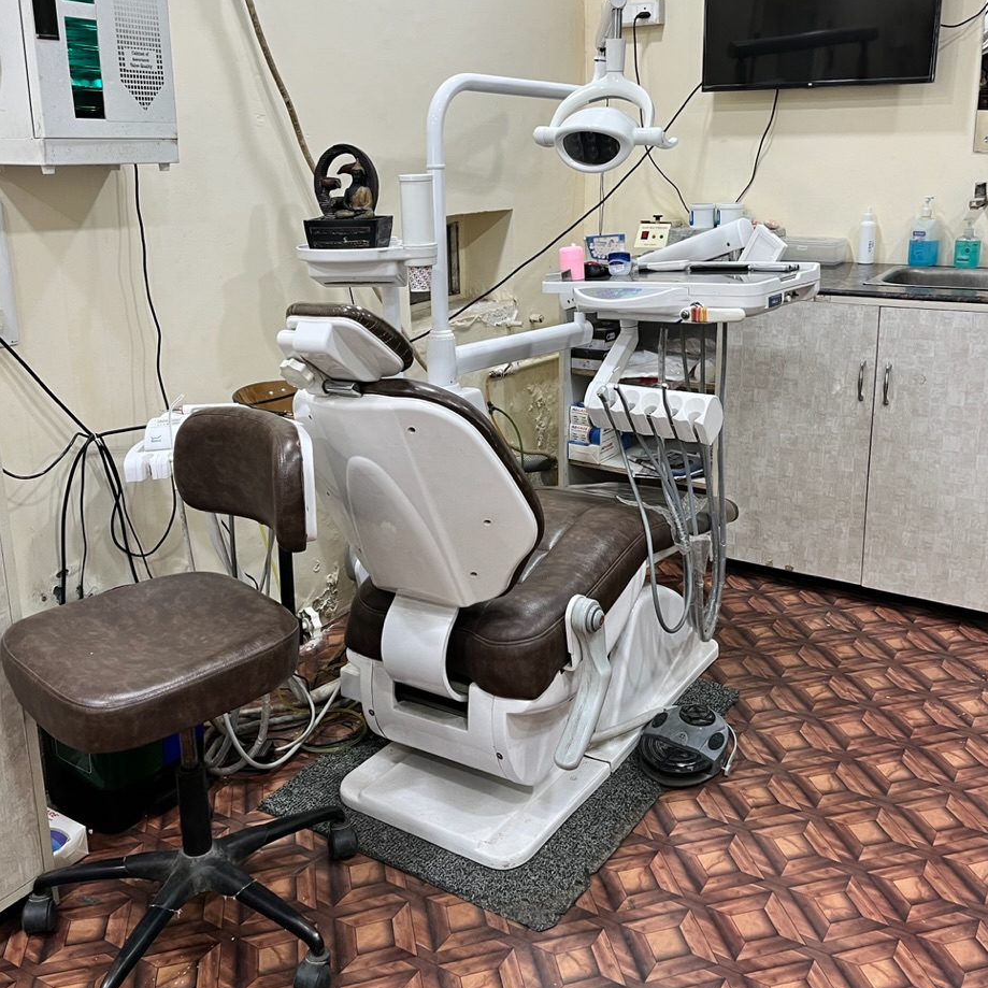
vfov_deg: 50.8
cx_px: 481
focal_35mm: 32
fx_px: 1033
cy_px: 392
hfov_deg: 51.1
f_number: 1.6
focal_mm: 5.1
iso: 100
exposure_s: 1/50
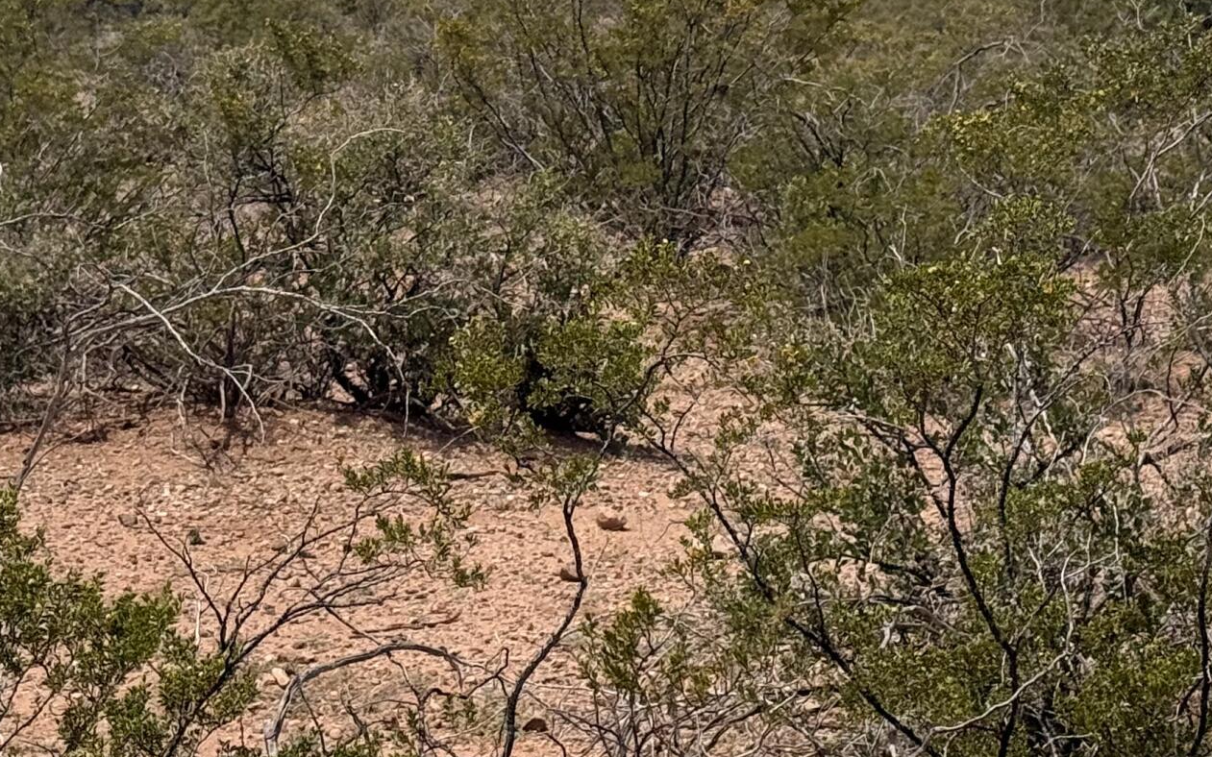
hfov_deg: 17.2
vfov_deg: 10.8
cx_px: 511
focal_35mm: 121
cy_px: 43
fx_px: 3997
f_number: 1.78
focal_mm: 6.76
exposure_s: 1/9901
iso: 64
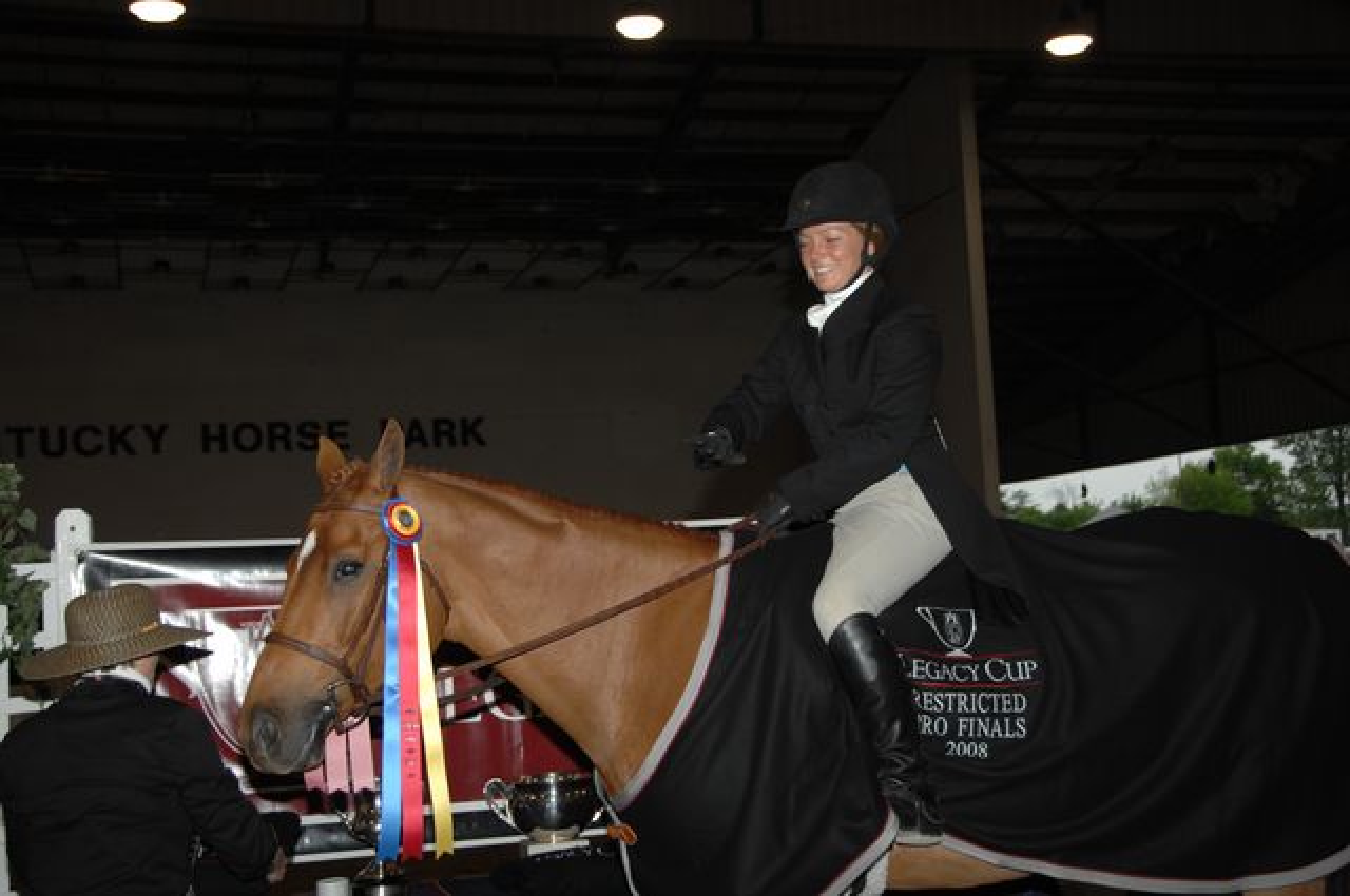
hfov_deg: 42.4
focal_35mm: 46
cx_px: 675
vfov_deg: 28.9
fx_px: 1742
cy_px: 448
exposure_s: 1/125
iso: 200
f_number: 4
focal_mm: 31
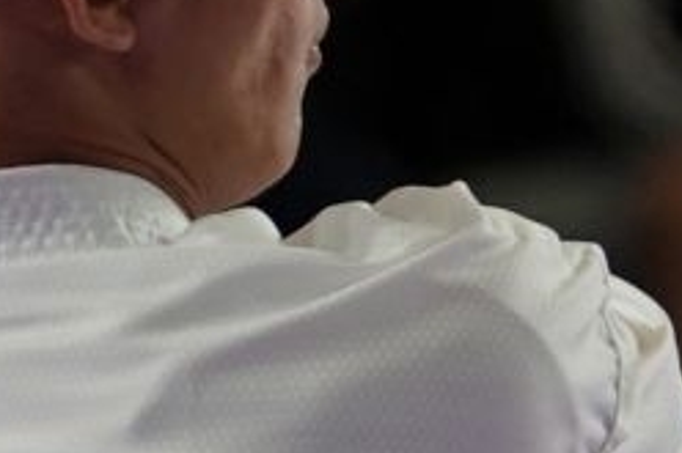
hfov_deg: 1.1
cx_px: 2087
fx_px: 34606
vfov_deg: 0.8
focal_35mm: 1828
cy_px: 442
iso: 640
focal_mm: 168
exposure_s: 1/1000
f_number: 2.8
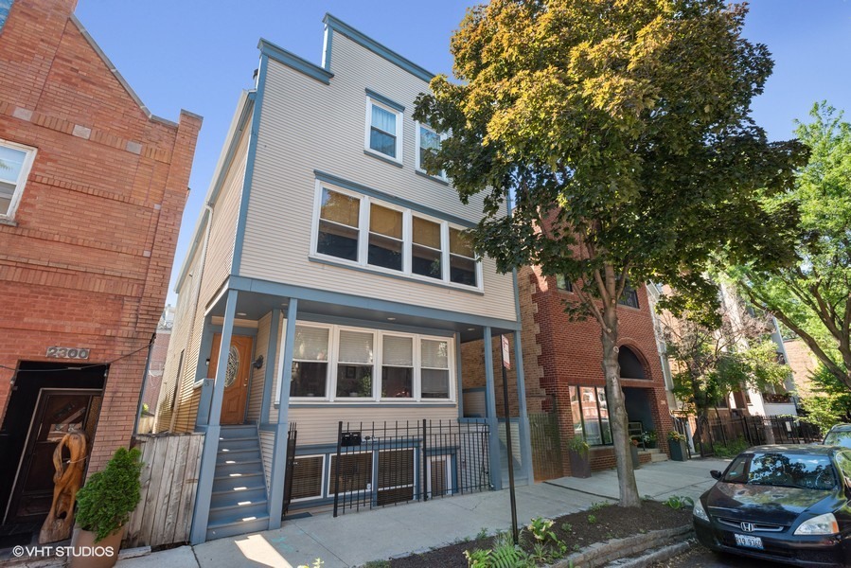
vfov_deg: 70.5
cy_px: 284
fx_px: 402
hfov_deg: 93.3
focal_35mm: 17
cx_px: 426
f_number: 8
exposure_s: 1/160
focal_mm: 17
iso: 400
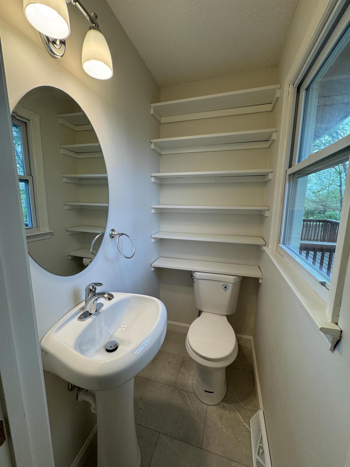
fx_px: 189
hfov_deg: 85.7
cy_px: 234
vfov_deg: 102.1
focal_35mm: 14
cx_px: 175
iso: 80
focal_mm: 2.22
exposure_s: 1/120
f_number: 2.2
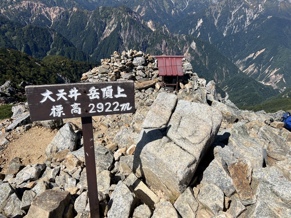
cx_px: 146
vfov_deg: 53.1
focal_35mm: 26
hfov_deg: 67.3
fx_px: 219
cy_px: 109
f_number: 1.5
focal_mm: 5.7
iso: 50
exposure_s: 1/6993
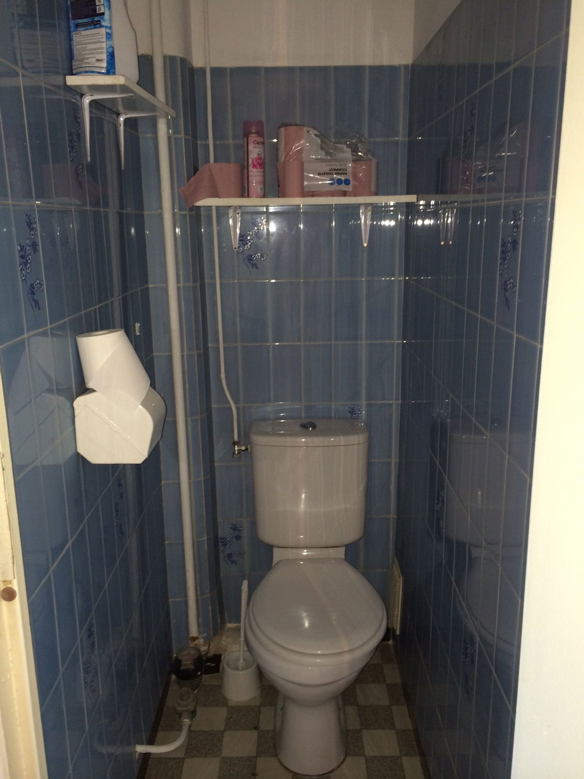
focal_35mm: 30
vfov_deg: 60.0
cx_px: 292
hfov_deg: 46.8
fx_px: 675
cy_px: 390
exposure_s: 1/16
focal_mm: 4.12
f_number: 2.2
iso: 100
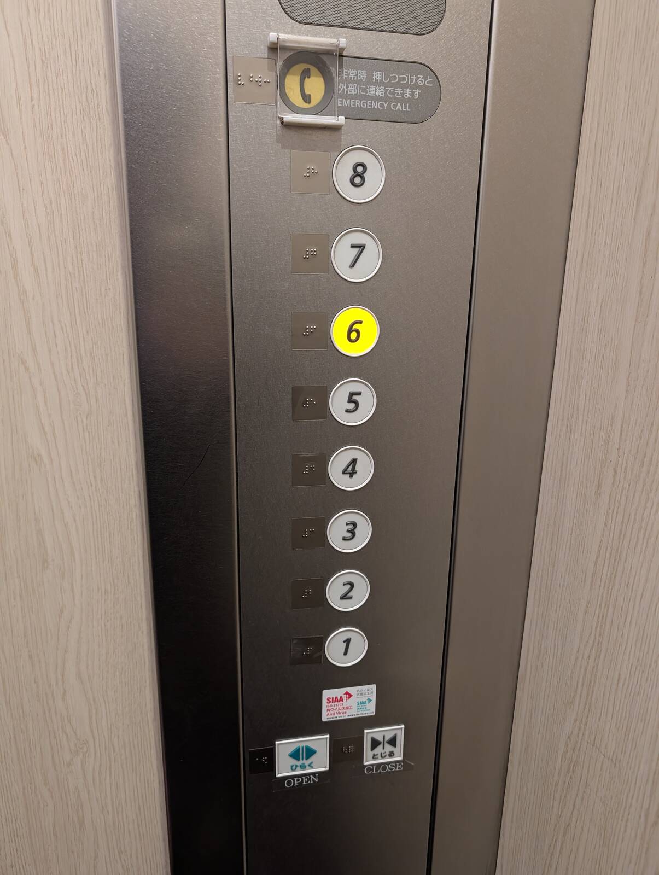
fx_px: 608
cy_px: 438
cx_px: 330
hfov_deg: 56.9
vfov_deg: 71.5
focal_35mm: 24
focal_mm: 6.9
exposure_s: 1/135
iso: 795
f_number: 1.68
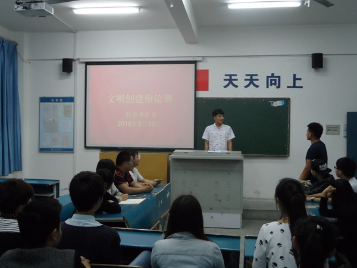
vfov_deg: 35.1
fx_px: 423
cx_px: 178
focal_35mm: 41
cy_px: 134
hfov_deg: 45.8
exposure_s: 1/45
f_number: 3.7
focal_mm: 6.8
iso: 480
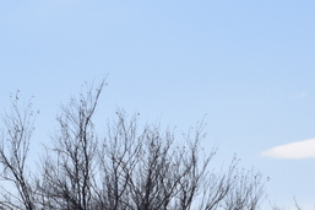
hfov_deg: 4.7
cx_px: -181
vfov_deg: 3.2
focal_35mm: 431
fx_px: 3769
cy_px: 244
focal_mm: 72
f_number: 11
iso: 200
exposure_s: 1/1000
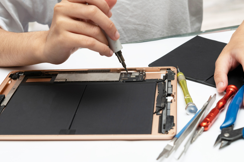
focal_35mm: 64
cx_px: 125
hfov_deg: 31.4
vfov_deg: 21.2
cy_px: 81
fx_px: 434
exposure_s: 1/125
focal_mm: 60
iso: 800
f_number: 9
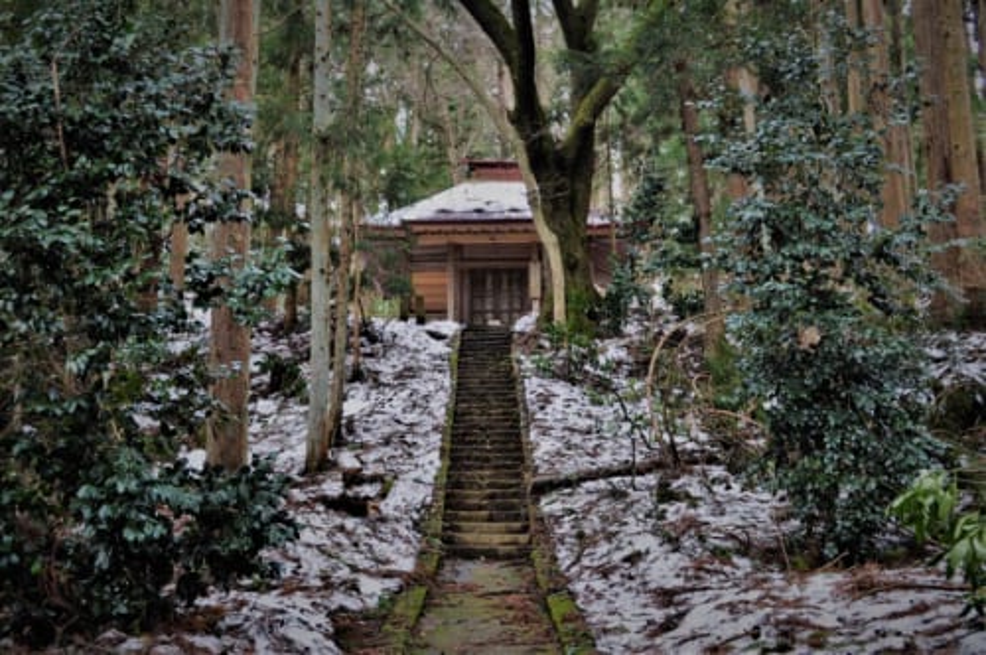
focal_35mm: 39
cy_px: 328
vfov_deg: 34.1
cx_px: 493
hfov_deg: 49.6
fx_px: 1067
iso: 400
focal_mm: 26
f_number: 7.1
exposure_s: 1/30
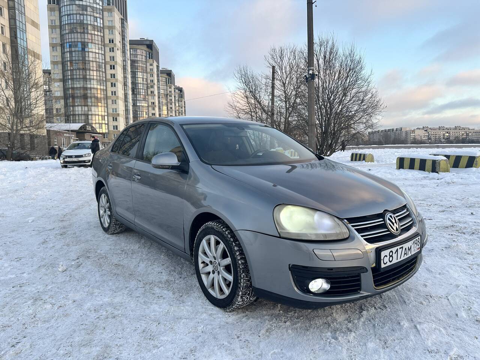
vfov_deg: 56.8
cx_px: 240
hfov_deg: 71.6
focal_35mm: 24
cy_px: 180
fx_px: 333
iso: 80
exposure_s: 1/508
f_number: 1.78
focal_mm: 6.86
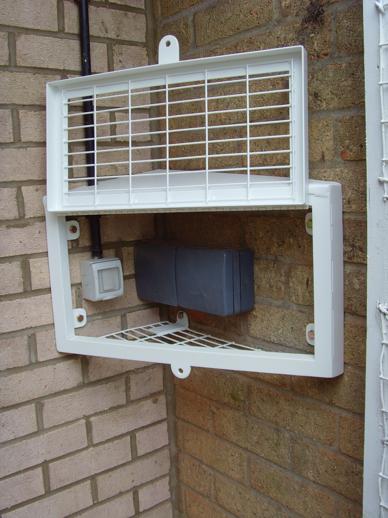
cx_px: 194
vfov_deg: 47.9
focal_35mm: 39
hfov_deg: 36.8
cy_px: 259
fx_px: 583
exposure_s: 1/125
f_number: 3.5
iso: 80
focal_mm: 6.6
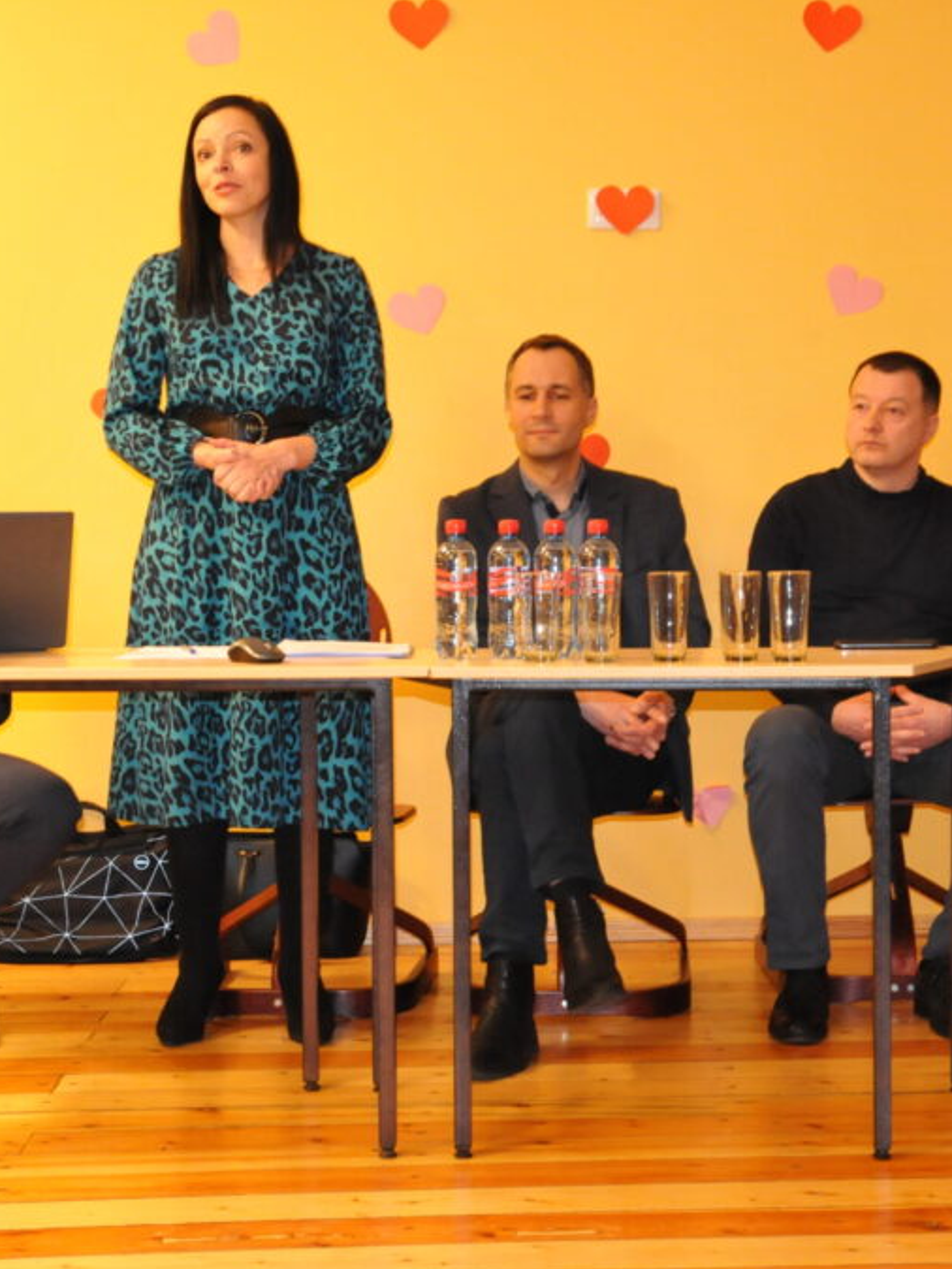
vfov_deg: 27.8
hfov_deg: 21.0
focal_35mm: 70
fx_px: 2565
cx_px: 593
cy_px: 636
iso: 2000
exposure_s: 1/25
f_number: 5.6
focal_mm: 32
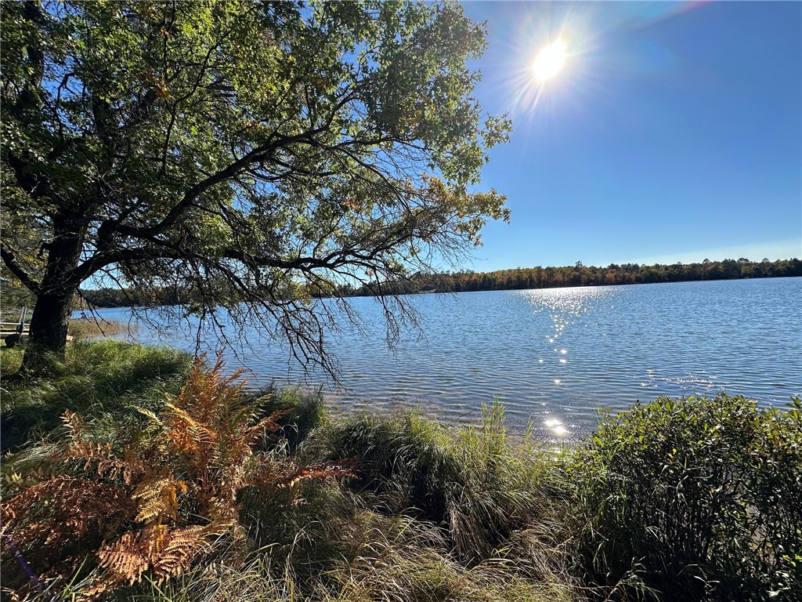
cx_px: 401
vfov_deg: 85.7
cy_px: 301
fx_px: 324
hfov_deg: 102.1
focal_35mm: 14
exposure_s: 1/2353
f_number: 2.2
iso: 50
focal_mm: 2.22
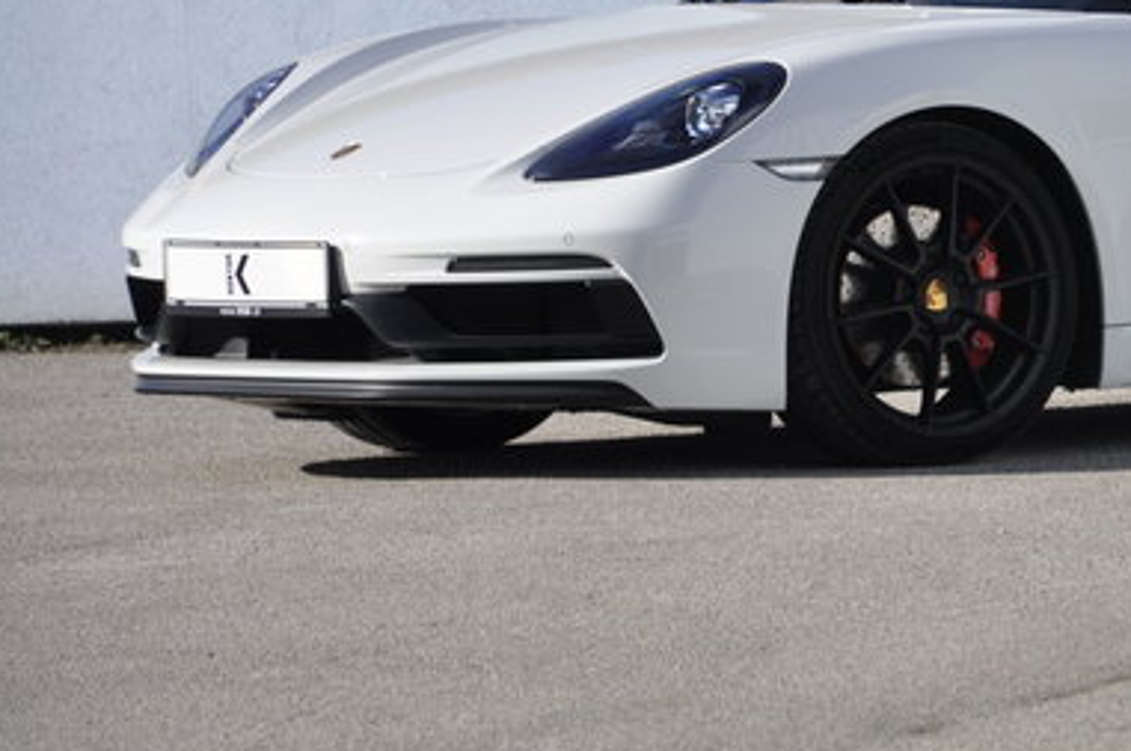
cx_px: 1122
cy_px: 196
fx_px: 11860
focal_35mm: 378
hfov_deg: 5.4
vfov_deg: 3.6
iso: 500
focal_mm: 125
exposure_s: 1/800
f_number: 7.1
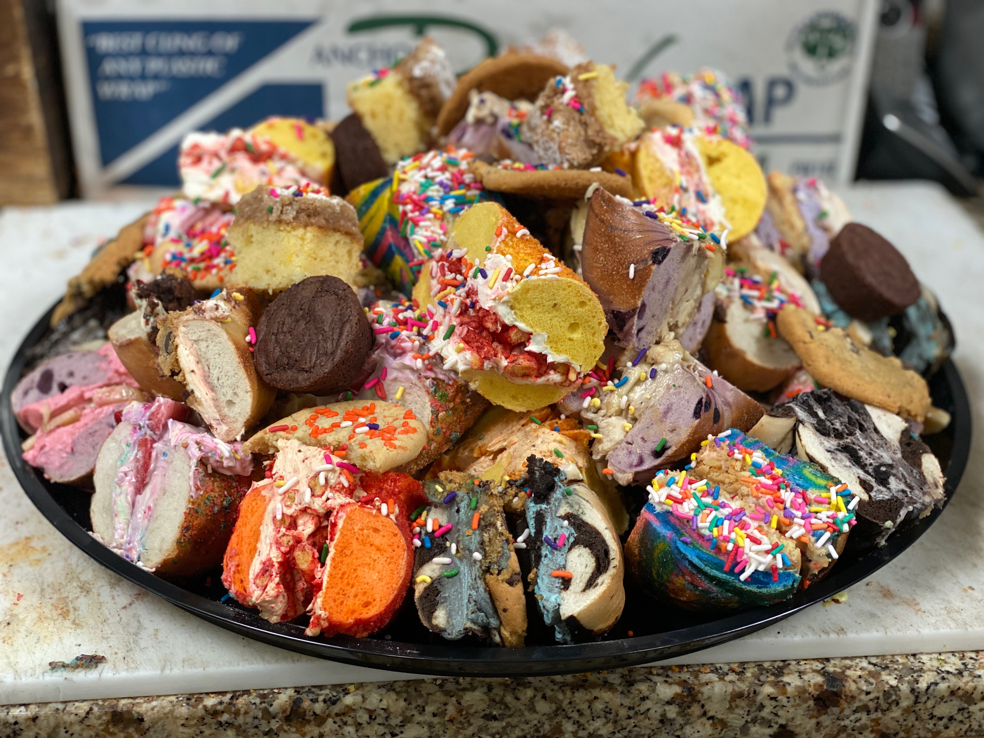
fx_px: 1478
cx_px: 492
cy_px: 369
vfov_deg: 28.0
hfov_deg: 36.8
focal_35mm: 52
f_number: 2
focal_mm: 6
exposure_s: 1/40
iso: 125
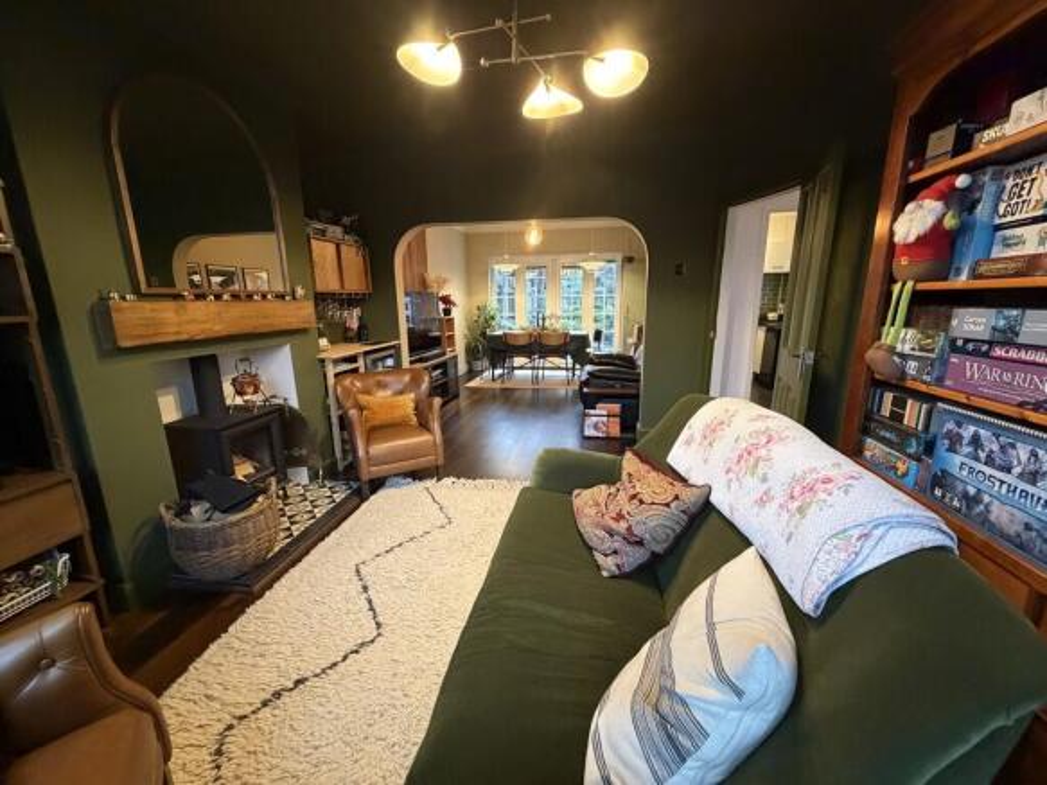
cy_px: 392
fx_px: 423
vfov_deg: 85.7
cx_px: 524
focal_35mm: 14
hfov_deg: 102.1
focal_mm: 2.22
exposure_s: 1/50
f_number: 2.2
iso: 800
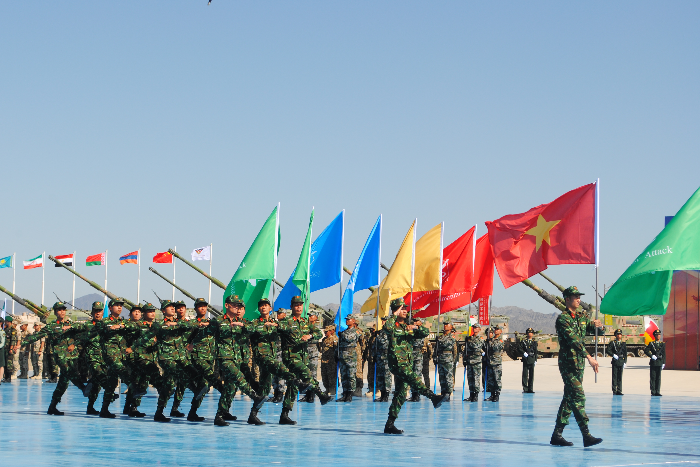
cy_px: 233
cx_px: 346
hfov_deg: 23.8
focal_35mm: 86
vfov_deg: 16.0
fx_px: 1663
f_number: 8
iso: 100
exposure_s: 1/250
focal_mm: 55
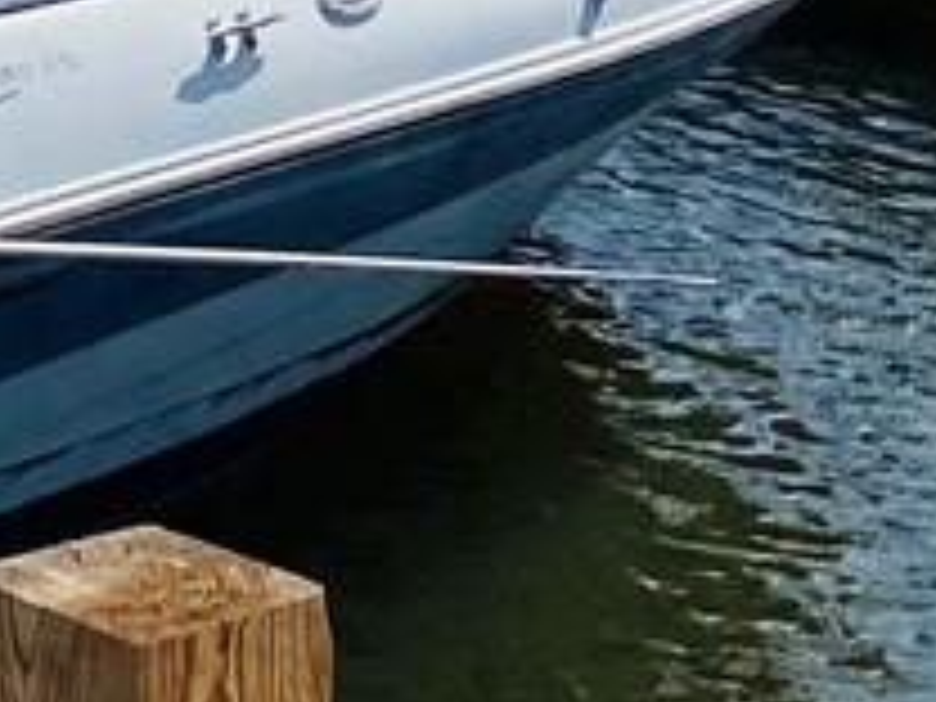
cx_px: 274
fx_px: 5408
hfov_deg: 9.9
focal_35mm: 200
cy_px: -1305
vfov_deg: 6.8
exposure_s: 1/6410
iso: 32
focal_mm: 4.25
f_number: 1.8
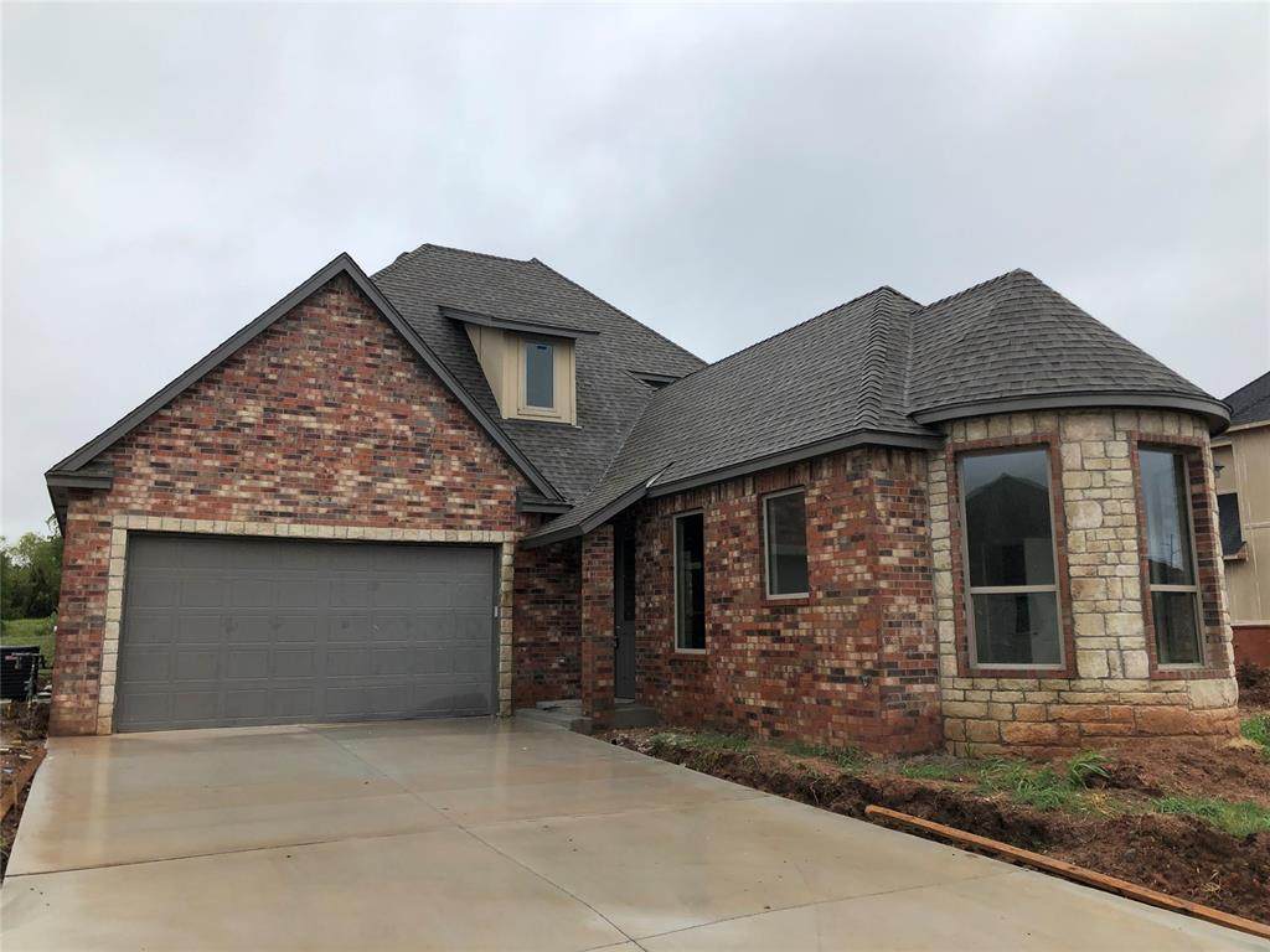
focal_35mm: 28
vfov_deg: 49.7
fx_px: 1027
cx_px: 635
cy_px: 476
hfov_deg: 63.4
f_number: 1.8
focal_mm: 4
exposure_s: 1/923
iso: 20
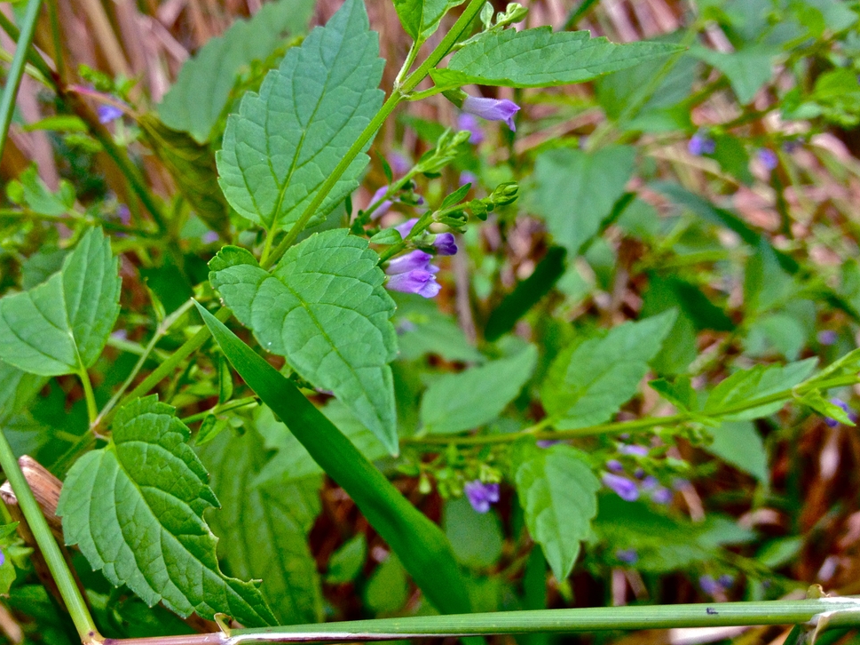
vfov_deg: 38.6
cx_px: 416
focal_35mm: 37
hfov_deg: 50.1
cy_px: 322
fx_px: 919
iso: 100
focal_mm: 4.28
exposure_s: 1/120
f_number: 2.4
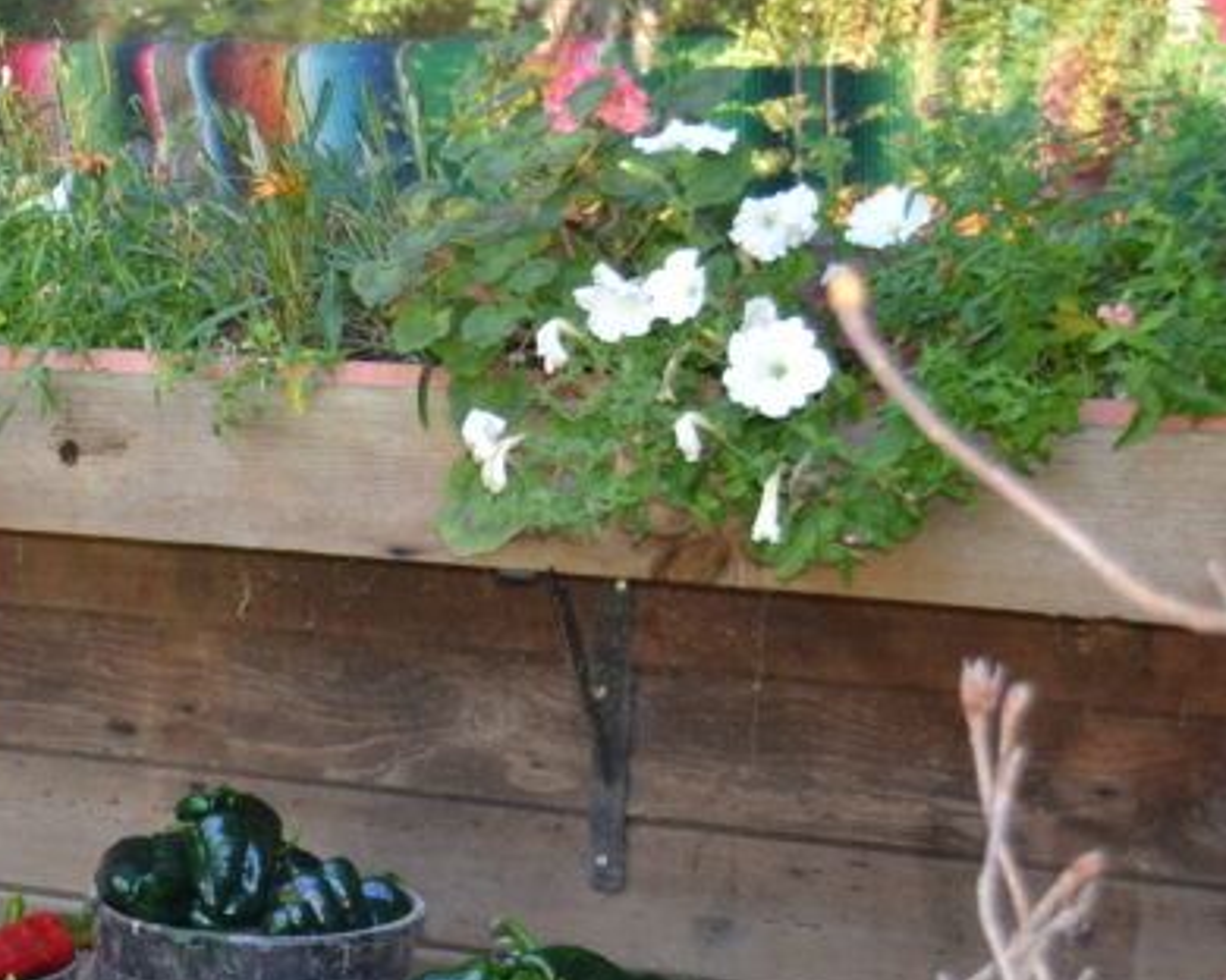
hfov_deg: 18.8
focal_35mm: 96
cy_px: 865
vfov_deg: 15.8
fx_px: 3483
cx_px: -280
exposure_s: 1/80
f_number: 4.2
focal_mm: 26
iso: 400
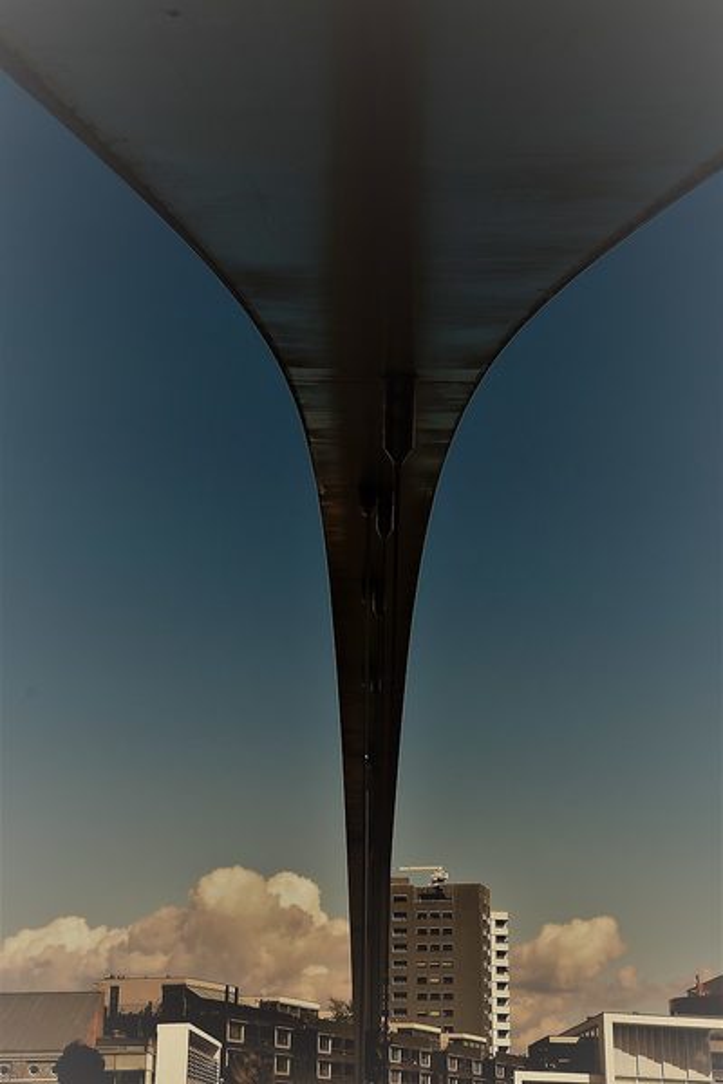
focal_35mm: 66
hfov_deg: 20.6
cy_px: 542
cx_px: 362
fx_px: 1988
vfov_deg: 30.5
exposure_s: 1/500
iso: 100
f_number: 10
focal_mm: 44
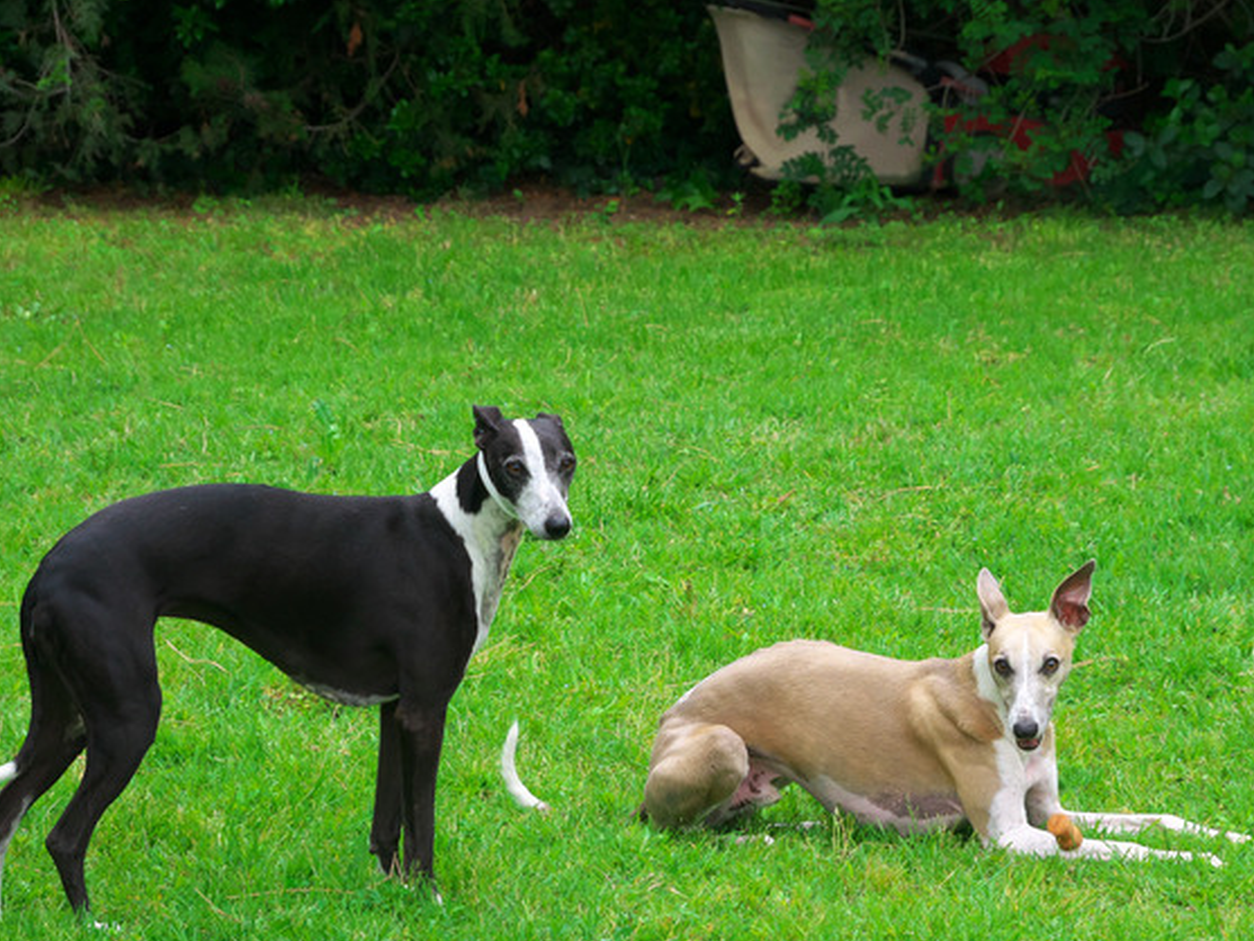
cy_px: 640
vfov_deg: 8.8
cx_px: 698
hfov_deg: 11.8
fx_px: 6087
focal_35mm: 168
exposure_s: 1/250
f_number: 5.6
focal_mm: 60
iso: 500
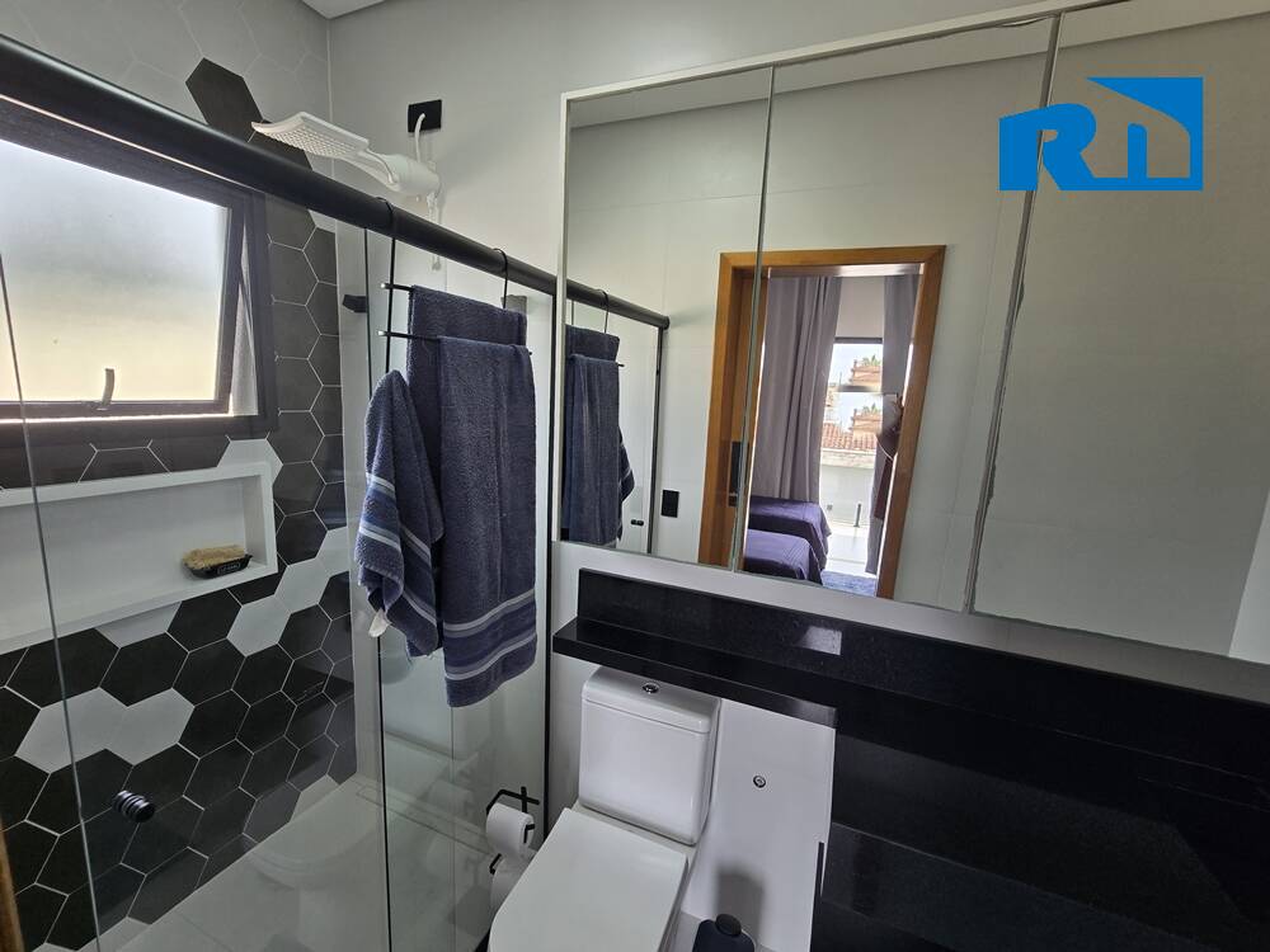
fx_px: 477
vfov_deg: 89.9
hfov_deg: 106.2
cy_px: 476
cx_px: 635
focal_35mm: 13
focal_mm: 2.2
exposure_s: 1/120
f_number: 2.2
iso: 64
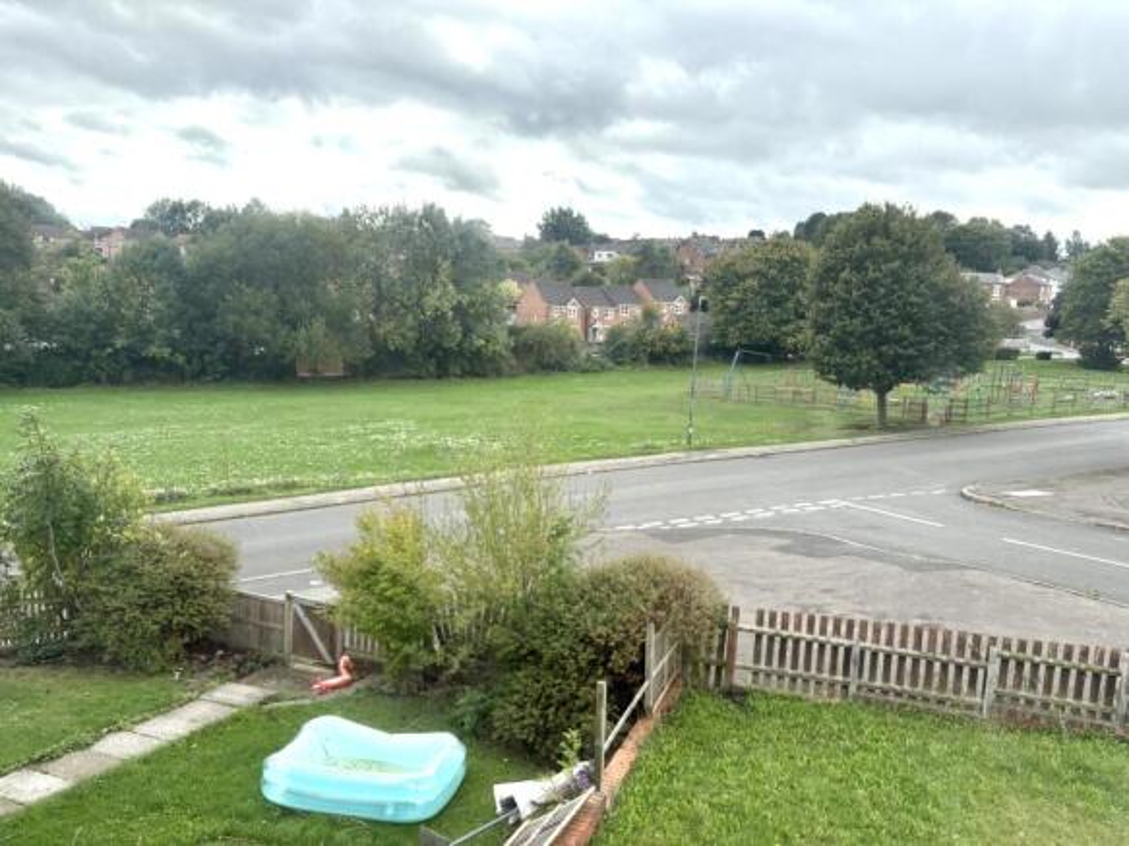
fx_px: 848
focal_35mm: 26
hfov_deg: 67.3
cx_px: 564
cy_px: 423
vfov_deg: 53.0
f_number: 1.6
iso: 50
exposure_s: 1/1848
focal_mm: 5.96
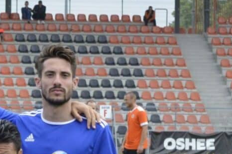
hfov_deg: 5.6
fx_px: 2330
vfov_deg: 3.8
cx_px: -195
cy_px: 232
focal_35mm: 362
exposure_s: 1/250
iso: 200
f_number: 8
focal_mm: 55
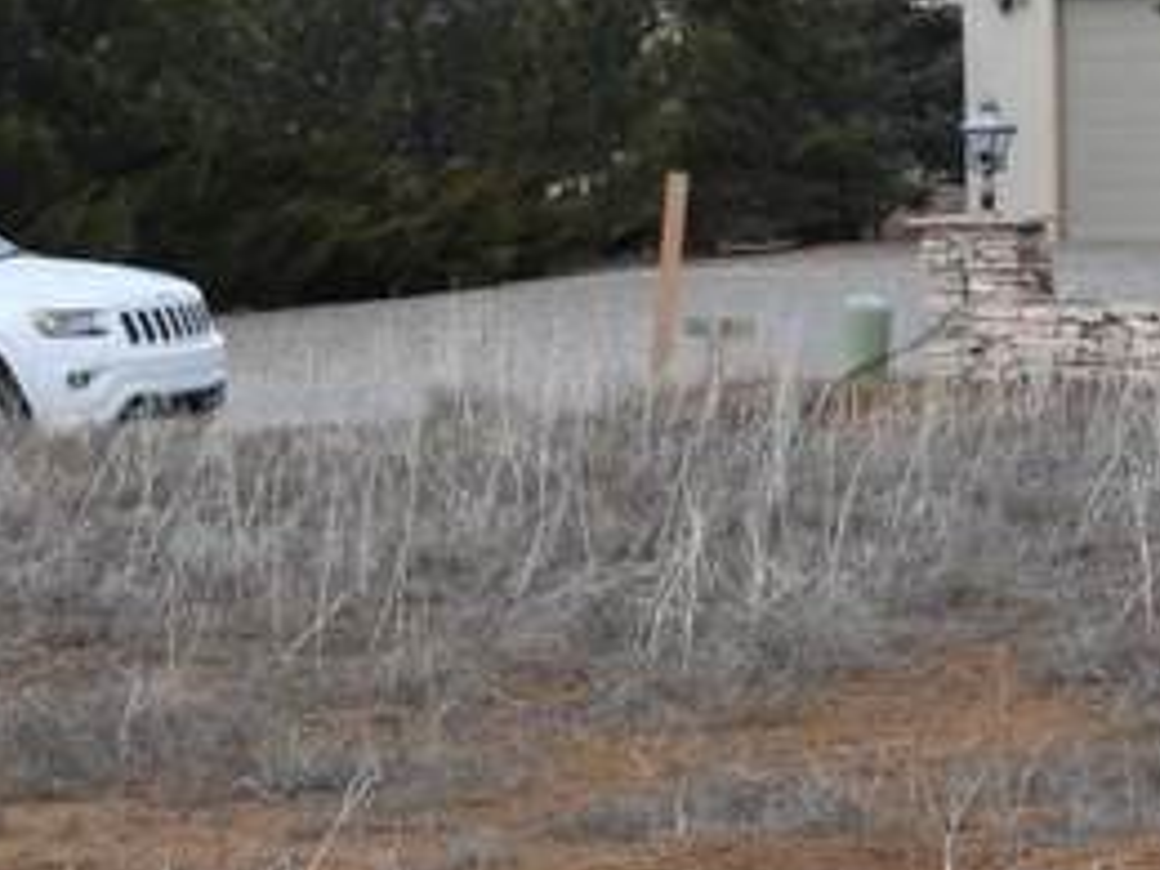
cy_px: 74
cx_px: 1160
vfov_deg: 5.2
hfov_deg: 6.9
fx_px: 9517
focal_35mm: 284
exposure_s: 1/400
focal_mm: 40
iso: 200
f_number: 9
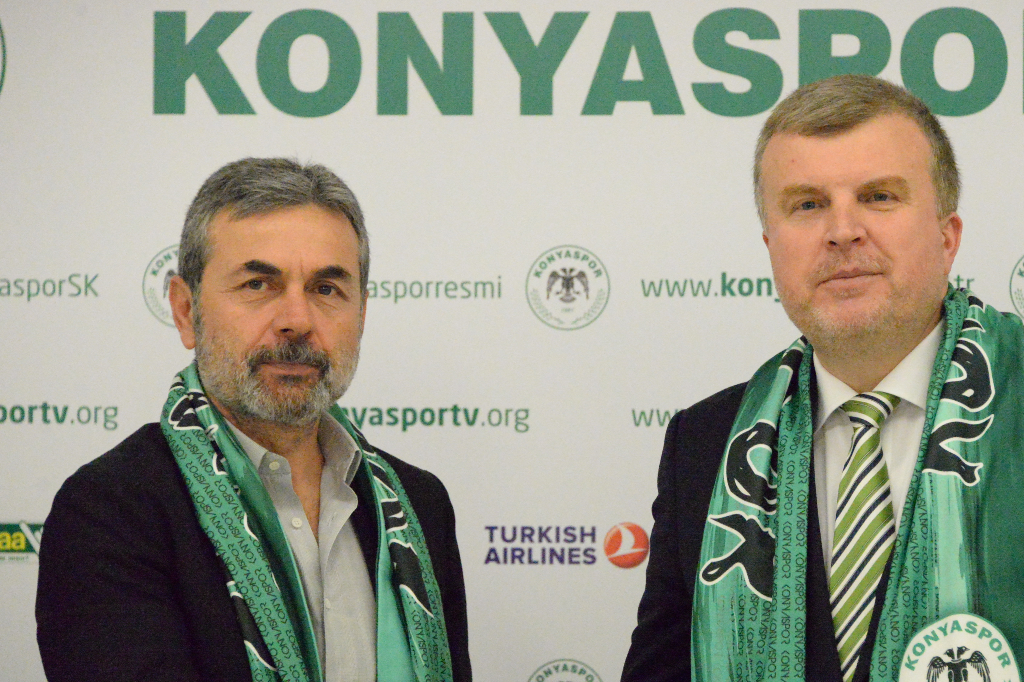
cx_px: 644
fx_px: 6826
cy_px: 440
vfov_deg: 5.7
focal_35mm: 240
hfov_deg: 8.6
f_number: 5.6
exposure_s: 1/400
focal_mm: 180
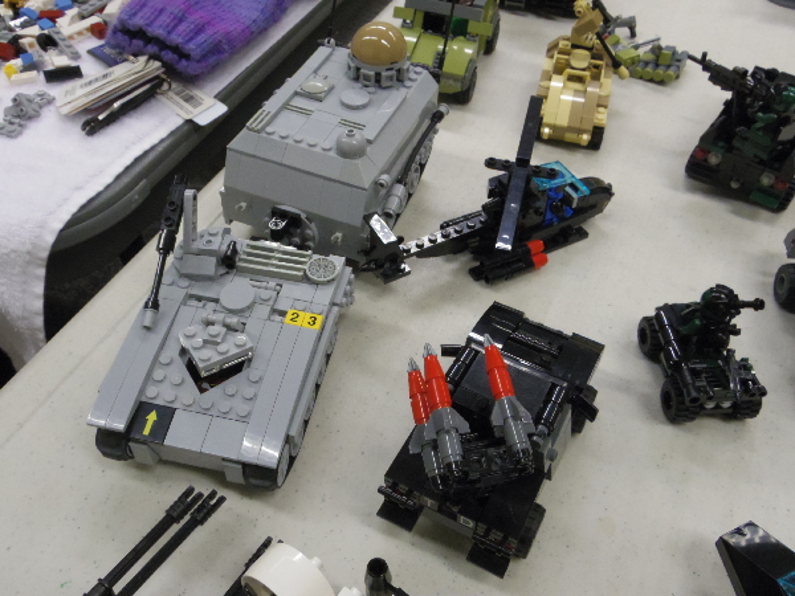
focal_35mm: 32
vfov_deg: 44.2
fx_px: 735
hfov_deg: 56.8
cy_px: 298
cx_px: 398
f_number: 4.5
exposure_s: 1/50
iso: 1000
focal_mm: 5.9
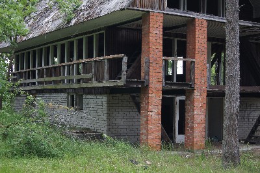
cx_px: 130
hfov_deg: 33.4
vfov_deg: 22.6
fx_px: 433
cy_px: 86
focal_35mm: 60
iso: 100
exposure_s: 1/50
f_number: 5.6
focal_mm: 40
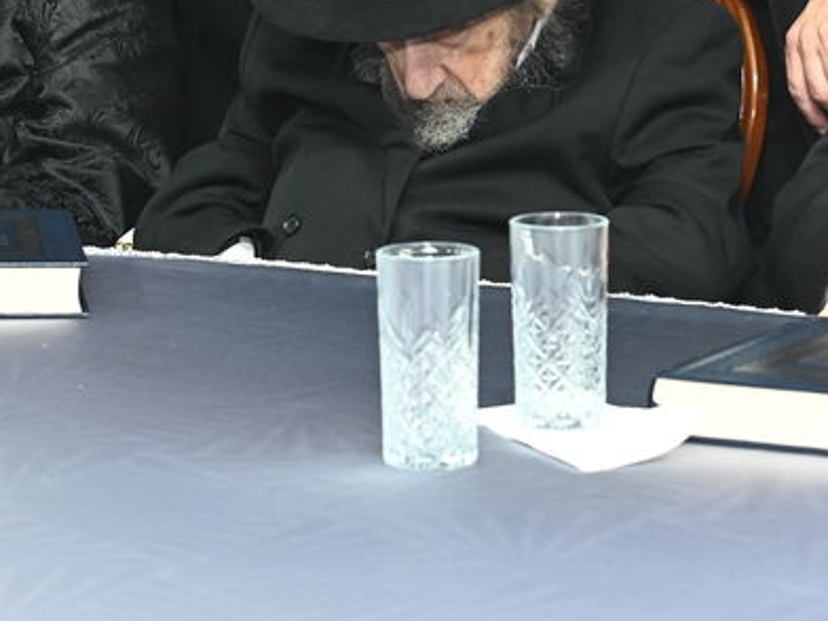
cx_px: 355
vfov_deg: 7.8
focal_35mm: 189
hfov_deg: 10.5
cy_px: -123
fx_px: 4521
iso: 2500
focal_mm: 55
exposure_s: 1/200
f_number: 5.6
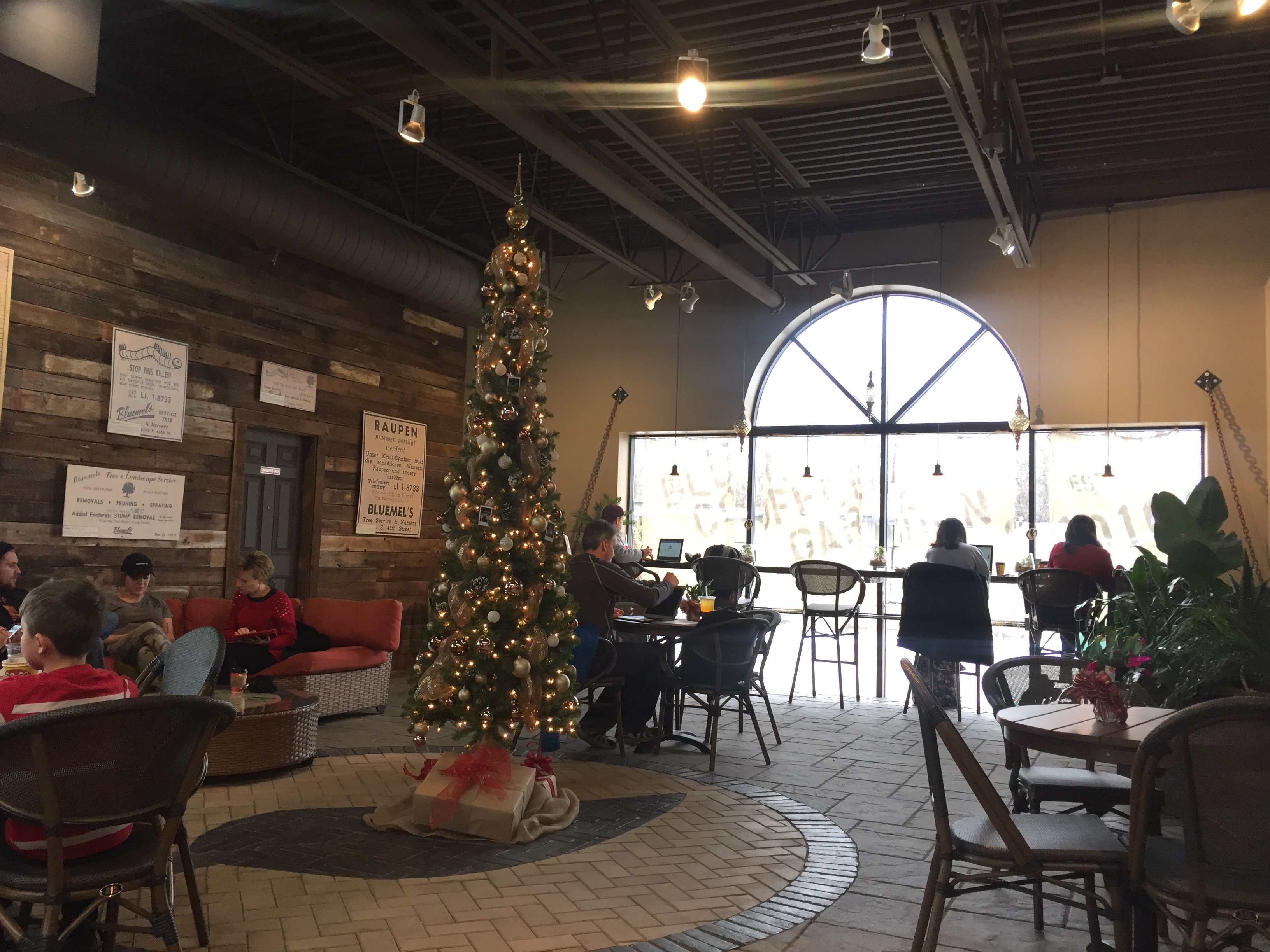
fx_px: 1064
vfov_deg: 48.2
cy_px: 476
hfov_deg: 61.7
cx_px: 635
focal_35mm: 29
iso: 64
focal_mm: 4.15
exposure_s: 1/30
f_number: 2.2
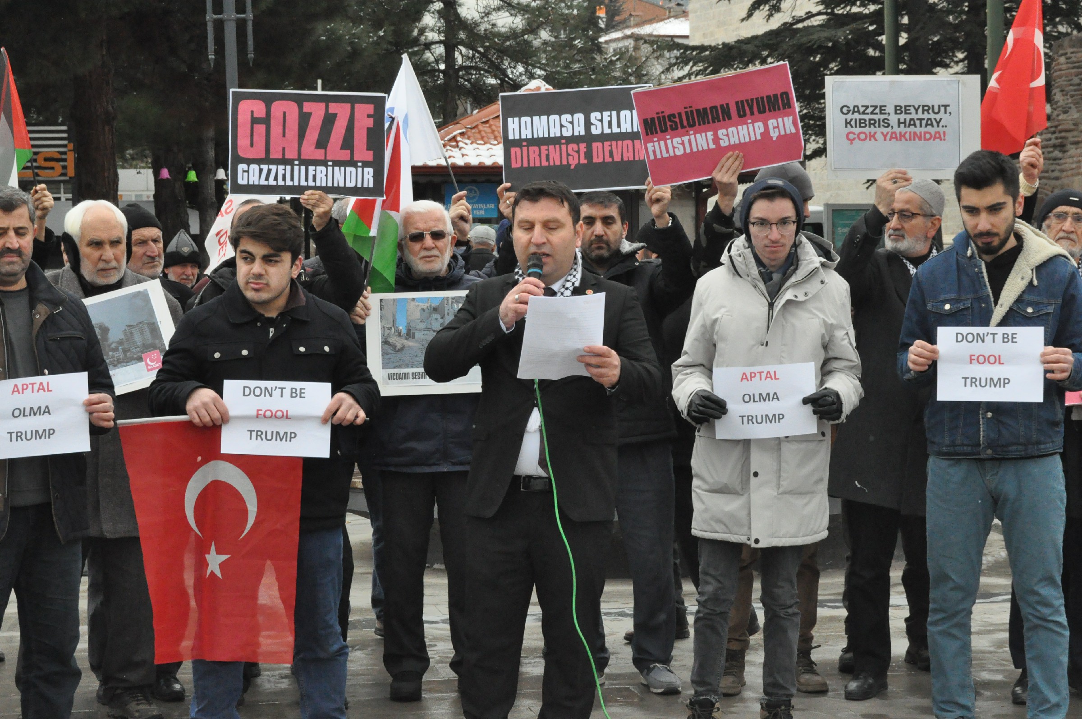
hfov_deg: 24.6
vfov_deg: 16.5
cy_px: 360
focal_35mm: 82
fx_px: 2477
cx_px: 541
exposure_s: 1/640
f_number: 13
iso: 3200
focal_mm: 55
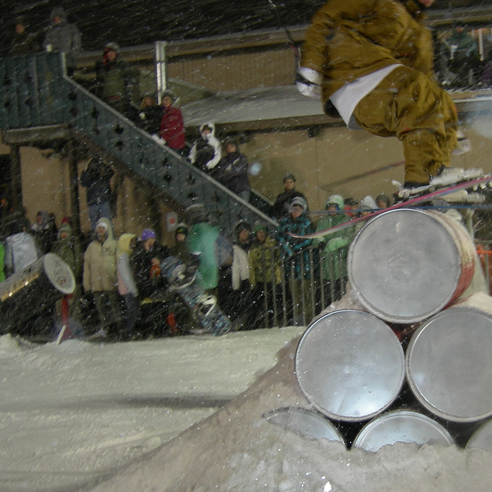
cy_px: 236
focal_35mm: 58
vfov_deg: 29.5
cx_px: 368
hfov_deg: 29.1
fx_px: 933
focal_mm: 7.5
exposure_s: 1/30
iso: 64
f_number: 2.7
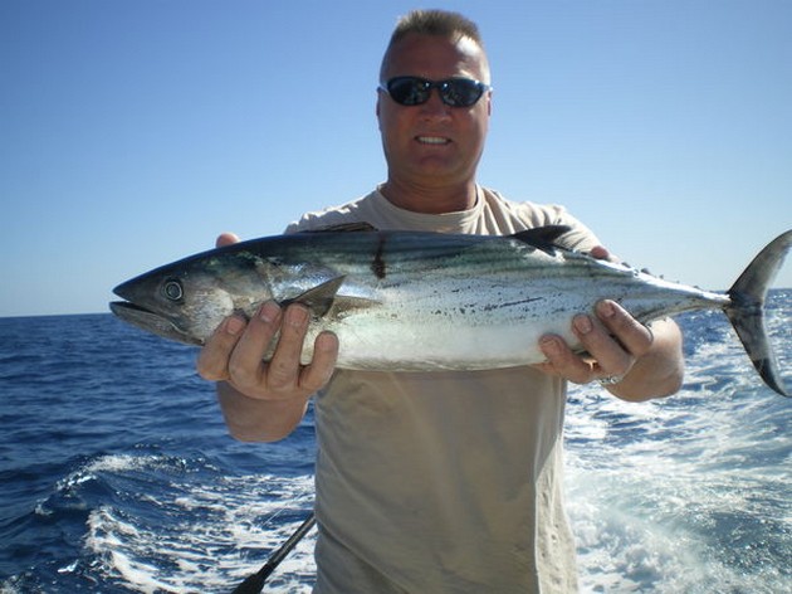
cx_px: 396
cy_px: 297
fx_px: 823
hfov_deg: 51.4
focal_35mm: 36
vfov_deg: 39.6
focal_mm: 6.3
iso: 50
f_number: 4.6
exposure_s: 1/500
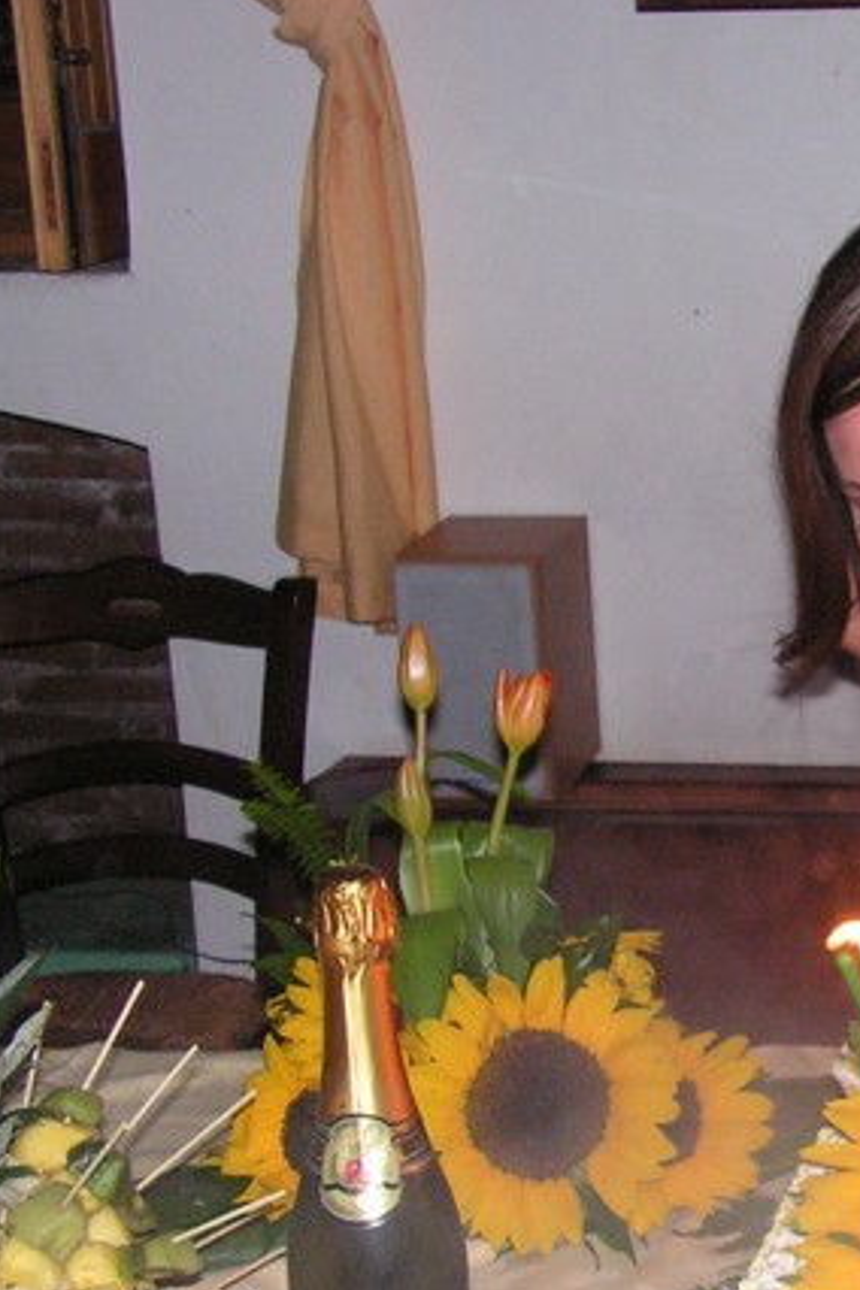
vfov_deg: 23.6
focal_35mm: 86
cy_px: 778
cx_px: 1084
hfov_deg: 15.2
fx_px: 3081
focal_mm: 7.4
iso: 200
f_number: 3.2
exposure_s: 1/40
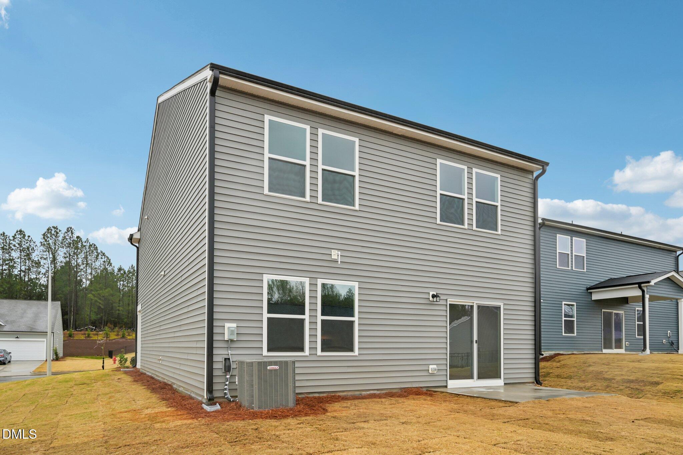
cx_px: 342
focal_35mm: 22
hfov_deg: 79.9
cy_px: 228
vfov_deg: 58.3
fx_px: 408
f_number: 8
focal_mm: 21.5
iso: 140
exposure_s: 1/25
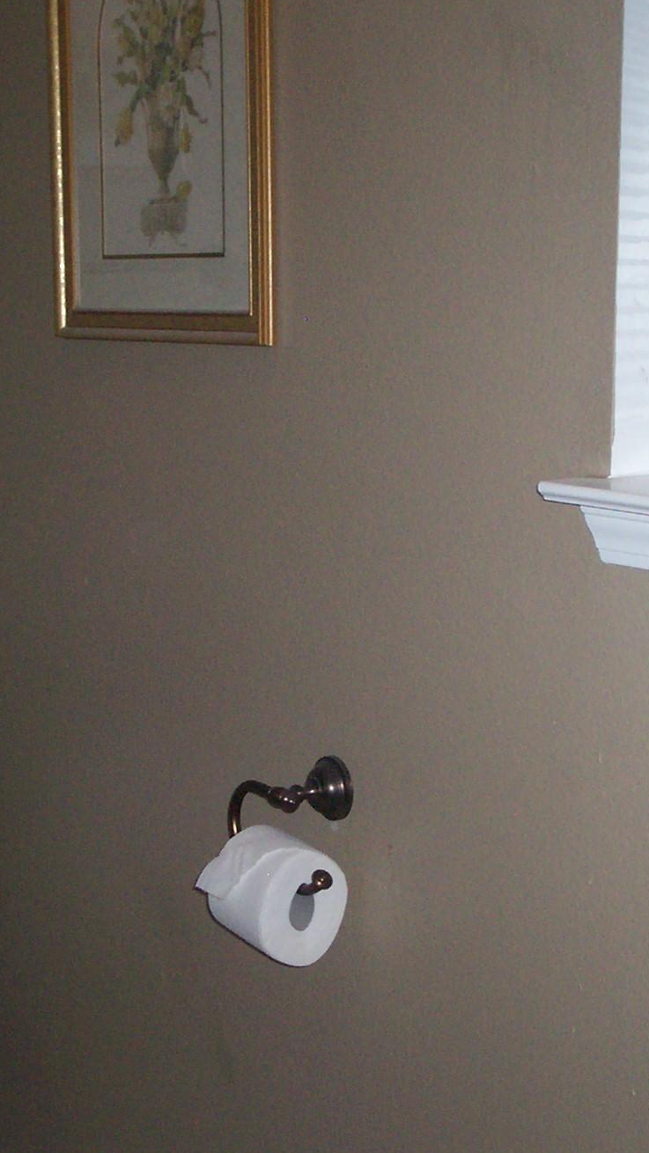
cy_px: 643
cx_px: 402
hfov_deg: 17.5
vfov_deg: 30.5
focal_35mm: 69
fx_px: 2111
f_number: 4.5
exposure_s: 1/64
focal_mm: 5.9
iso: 140
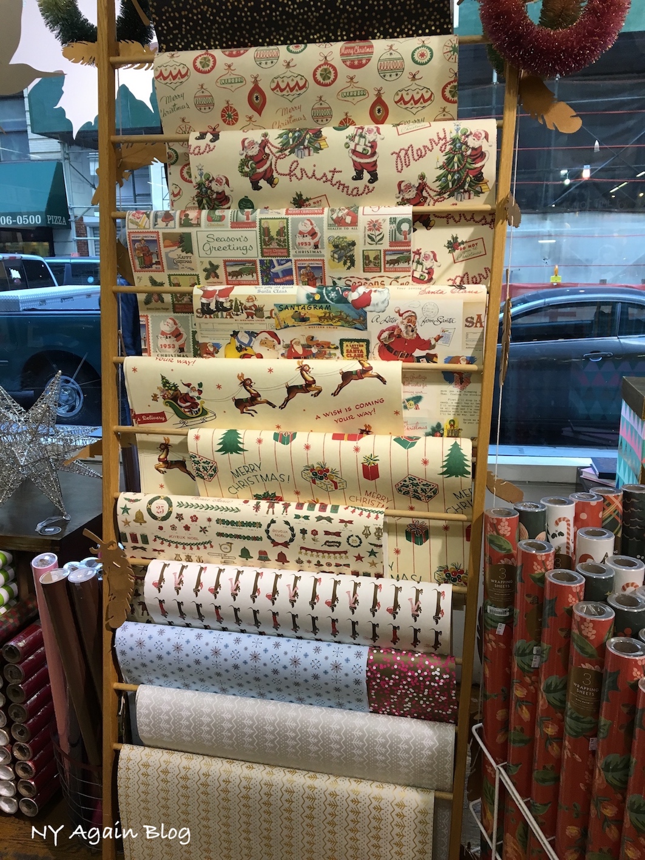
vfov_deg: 61.7
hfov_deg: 48.2
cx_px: 322
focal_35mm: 29
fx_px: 720
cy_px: 430
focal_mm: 4.15
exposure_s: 1/30
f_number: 2.2
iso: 40
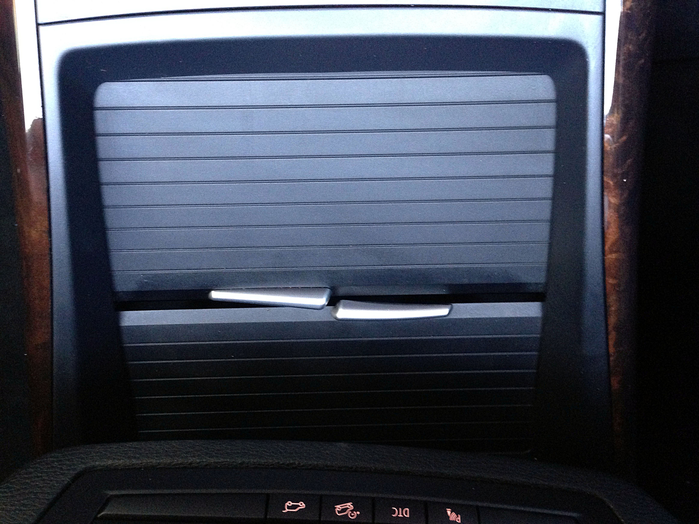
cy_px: 262
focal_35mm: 33
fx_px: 666
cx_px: 350
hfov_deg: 55.4
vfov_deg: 42.9
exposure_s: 1/15
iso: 400
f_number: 2.4
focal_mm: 4.12
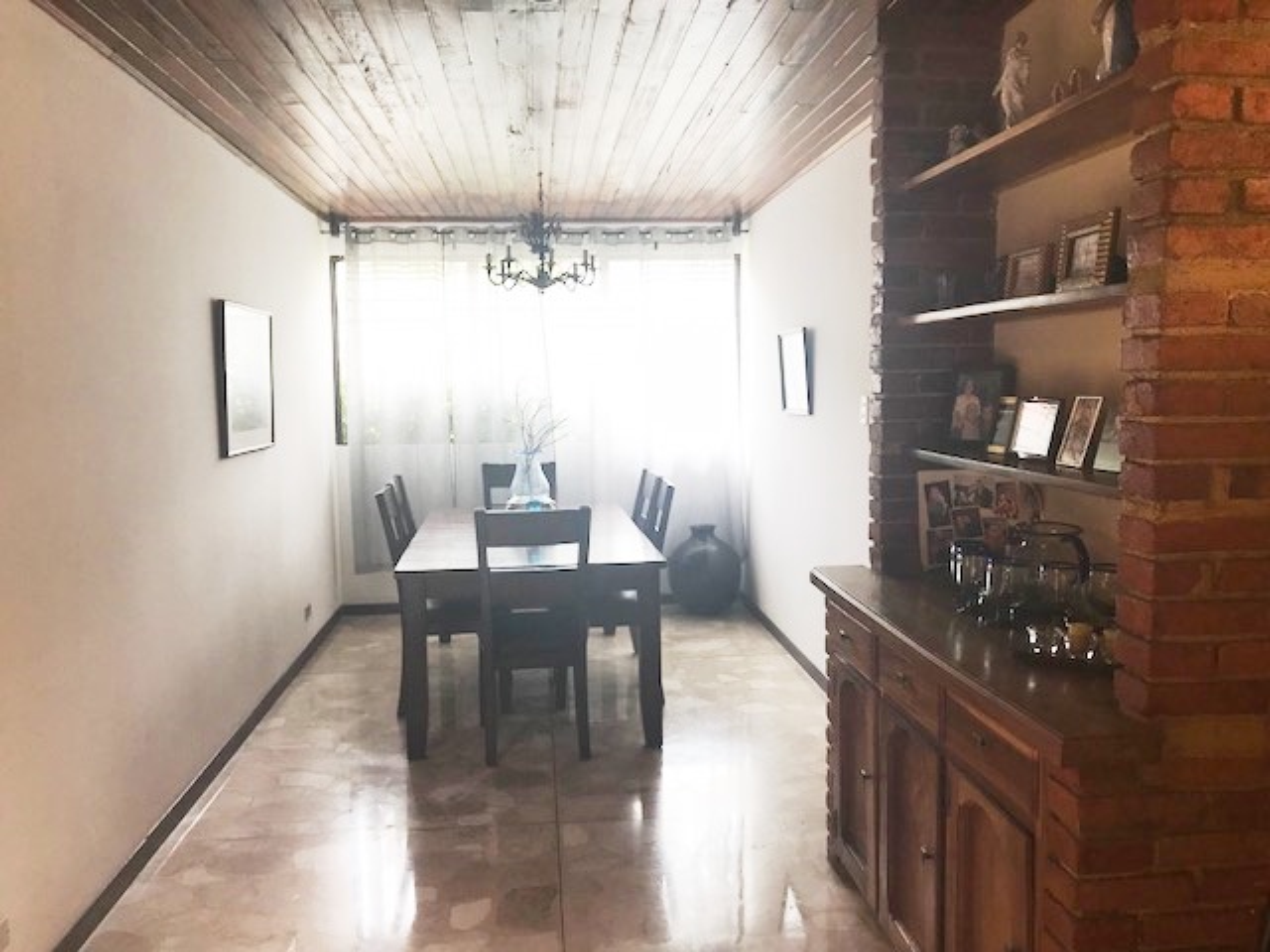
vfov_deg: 49.7
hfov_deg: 63.4
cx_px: 635
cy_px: 476
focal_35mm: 28
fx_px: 1027
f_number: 1.8
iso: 25
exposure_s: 1/40
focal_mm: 3.99
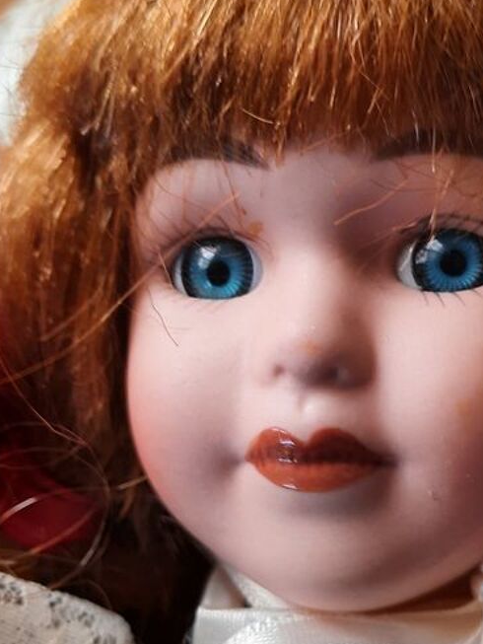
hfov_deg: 28.2
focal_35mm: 51
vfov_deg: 37.4
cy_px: 361
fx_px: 949
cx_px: 359
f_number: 2
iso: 80
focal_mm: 4.6
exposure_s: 1/50
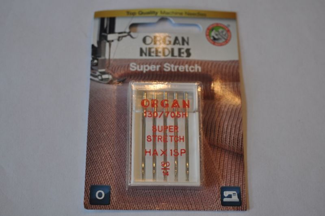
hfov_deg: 33.4
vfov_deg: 22.6
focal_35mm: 60
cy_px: 108
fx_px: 541
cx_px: 162
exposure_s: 1/80
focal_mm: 40
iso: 400
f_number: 5
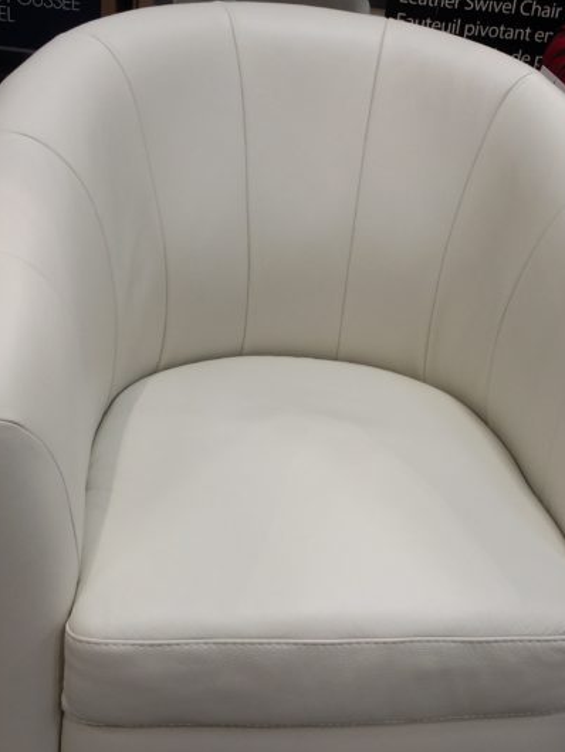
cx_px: 327
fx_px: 1218
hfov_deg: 26.1
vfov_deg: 34.3
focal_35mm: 56
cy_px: 417
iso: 40
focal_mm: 4.15
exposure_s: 1/50
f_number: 2.2
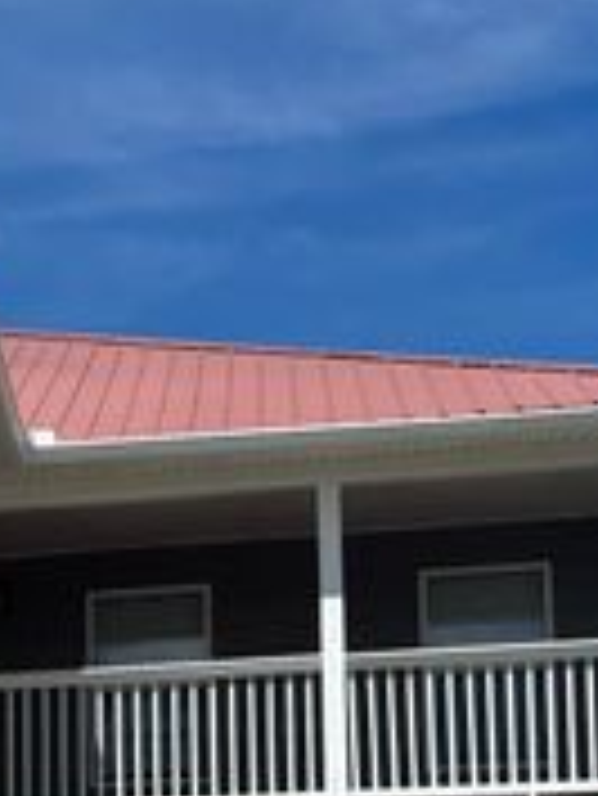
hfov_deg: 14.1
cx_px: -297
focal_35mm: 98
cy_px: 969
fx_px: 2255
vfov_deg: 18.9
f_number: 1.6
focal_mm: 5.96
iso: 50
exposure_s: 1/6329
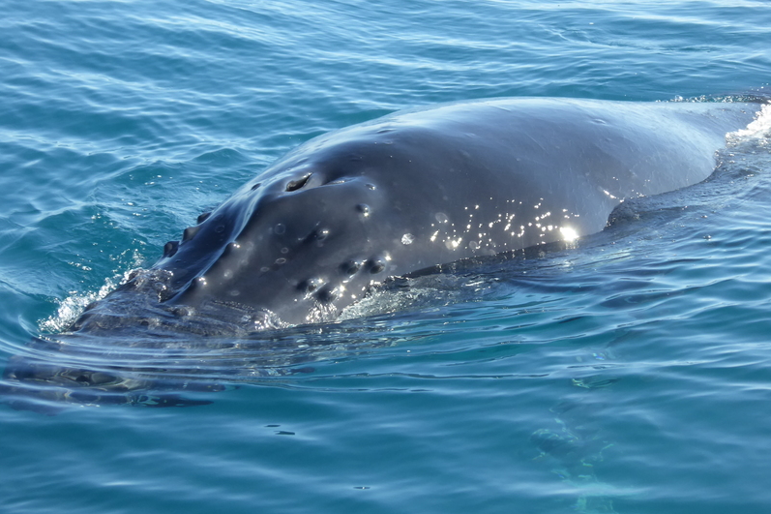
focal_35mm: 166
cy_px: 281
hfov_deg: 12.4
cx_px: 386
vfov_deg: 8.3
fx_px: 3554
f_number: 5.4
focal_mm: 25.6
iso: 200
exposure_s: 1/320
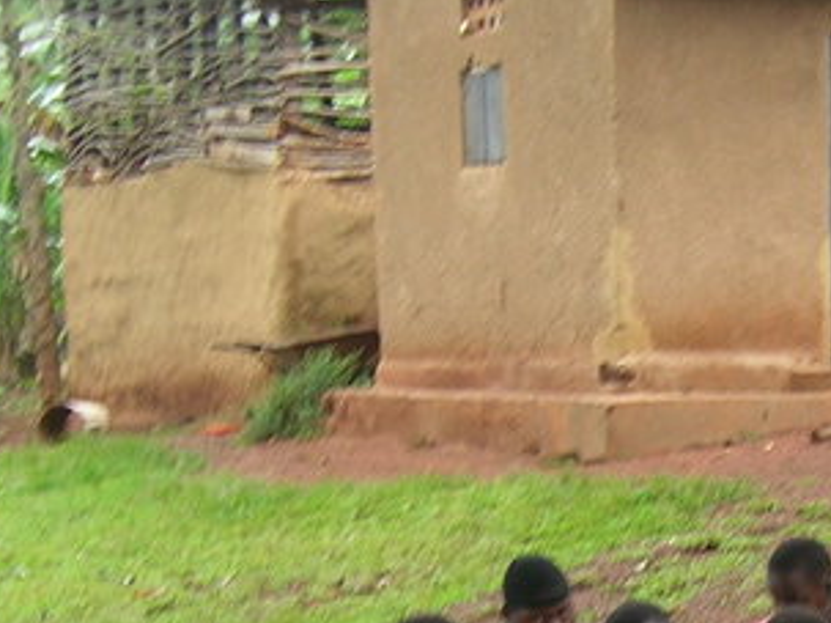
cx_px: 924
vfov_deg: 12.7
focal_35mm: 115
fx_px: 2760
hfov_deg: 16.6
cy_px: 585
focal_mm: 5.7
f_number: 2.9
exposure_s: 1/48.3
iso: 50
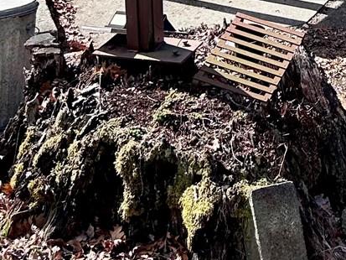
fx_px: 1290
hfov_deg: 14.5
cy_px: -328
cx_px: 483
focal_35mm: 129
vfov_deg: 10.2
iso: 50
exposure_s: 1/2571
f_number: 1.5
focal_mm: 5.7
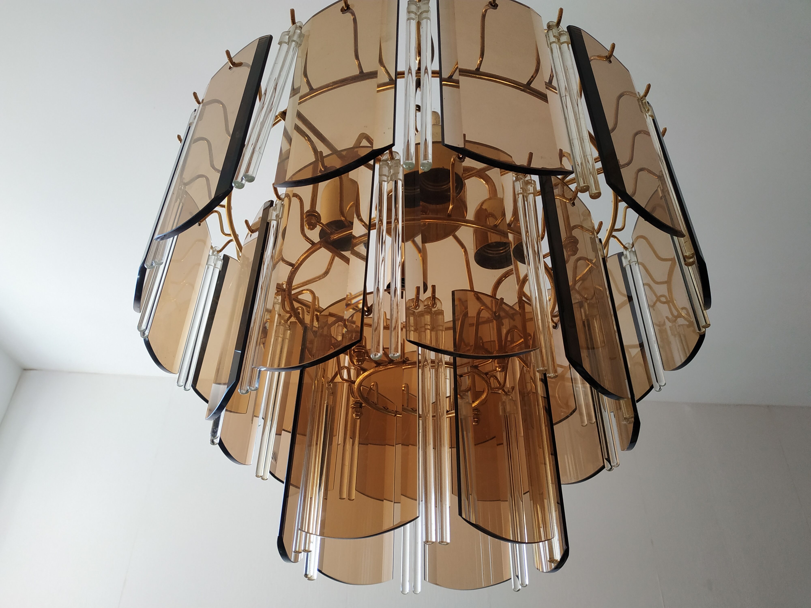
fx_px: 562
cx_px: 406
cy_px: 304
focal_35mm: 24
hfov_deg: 71.6
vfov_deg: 56.8
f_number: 1.9
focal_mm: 3.94
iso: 250
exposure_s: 1/100
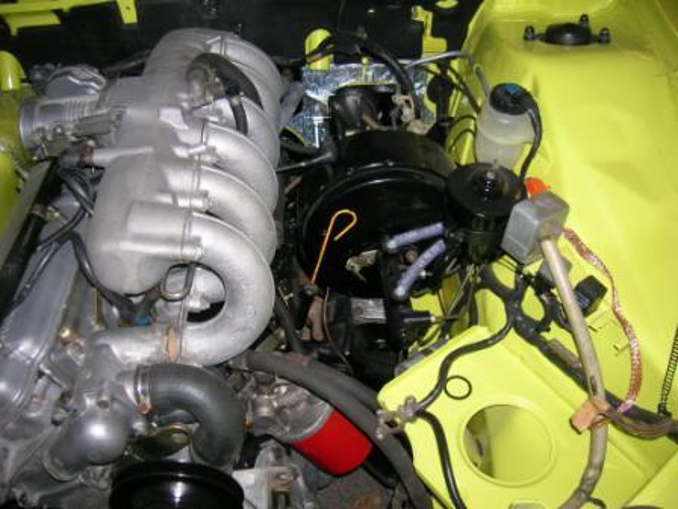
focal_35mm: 34
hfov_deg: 54.0
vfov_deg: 41.8
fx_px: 666
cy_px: 254
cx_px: 339
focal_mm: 5.7
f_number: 2.9
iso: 50
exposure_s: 1/60.1
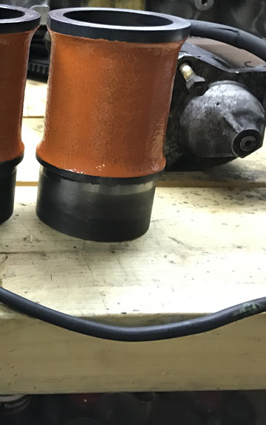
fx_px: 638
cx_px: -82
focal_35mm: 55
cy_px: 138
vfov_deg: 36.5
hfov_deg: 21.3
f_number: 1.8
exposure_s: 1/16
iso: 100
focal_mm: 3.99
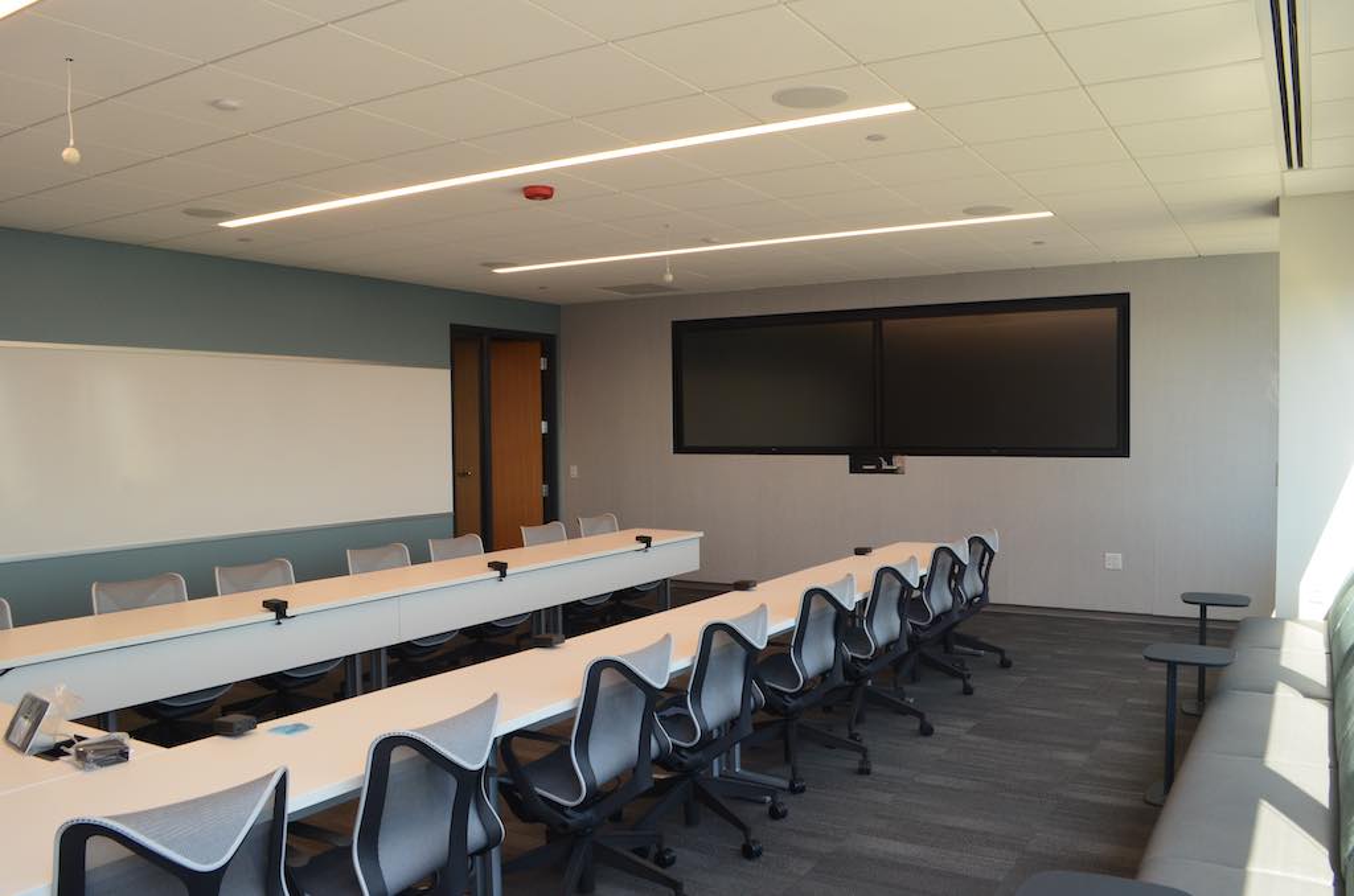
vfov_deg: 47.7
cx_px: 677
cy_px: 448
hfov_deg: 67.5
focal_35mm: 27
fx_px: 1013
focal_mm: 18
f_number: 9
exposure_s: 1/30
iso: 560
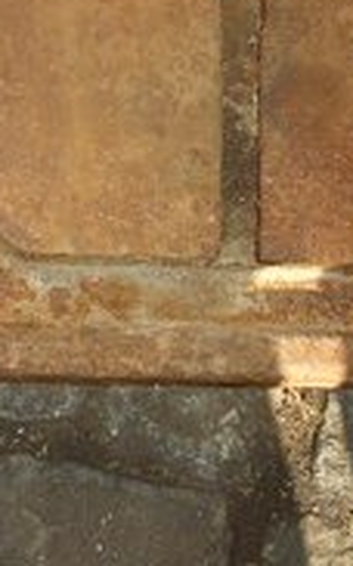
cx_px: -25
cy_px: 121
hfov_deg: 13.5
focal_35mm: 95
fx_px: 1466
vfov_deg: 21.6
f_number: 2.8
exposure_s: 1/250
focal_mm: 6.8
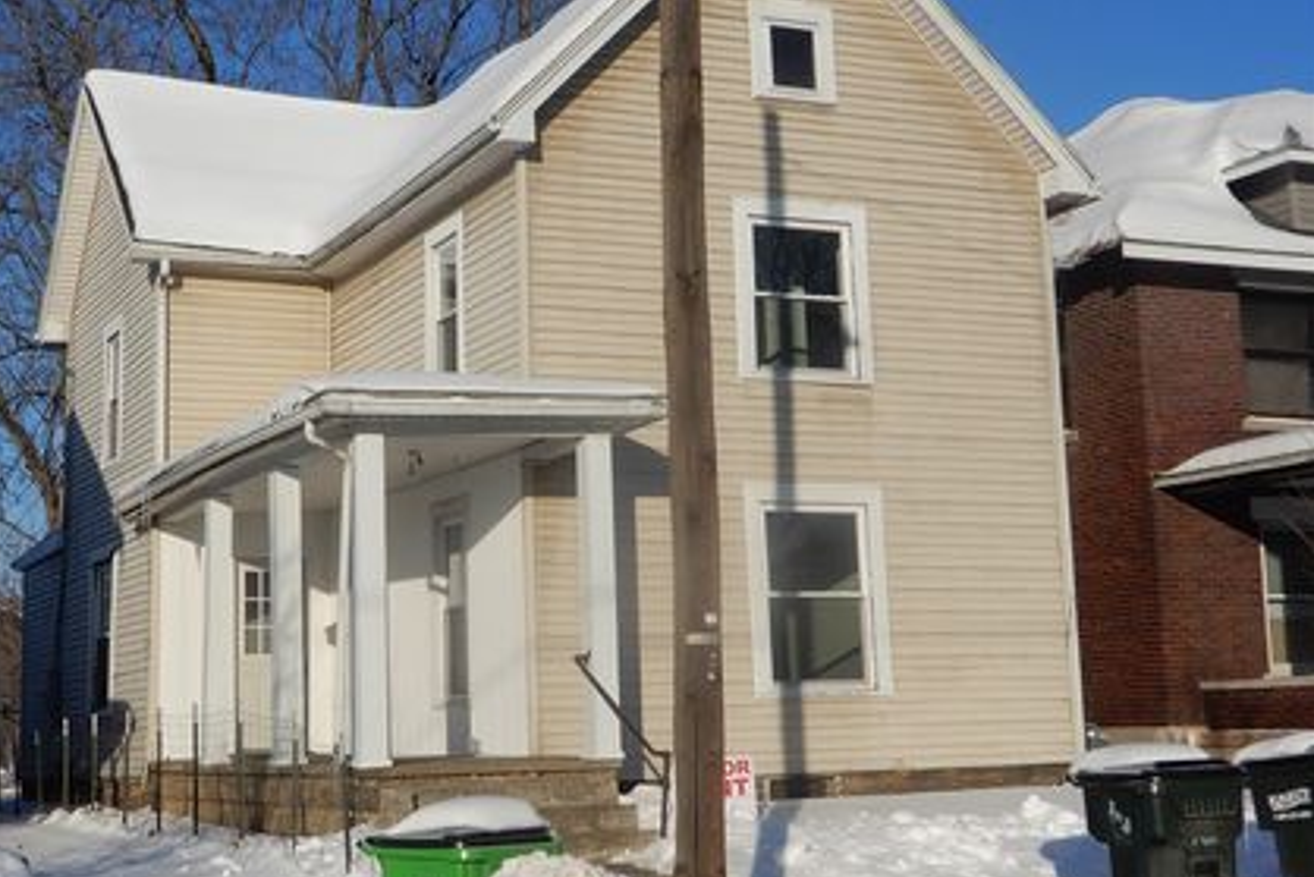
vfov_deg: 24.2
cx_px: 531
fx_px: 2045
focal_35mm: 56
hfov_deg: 35.5
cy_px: 382
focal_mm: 8
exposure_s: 1/1600
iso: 80
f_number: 4
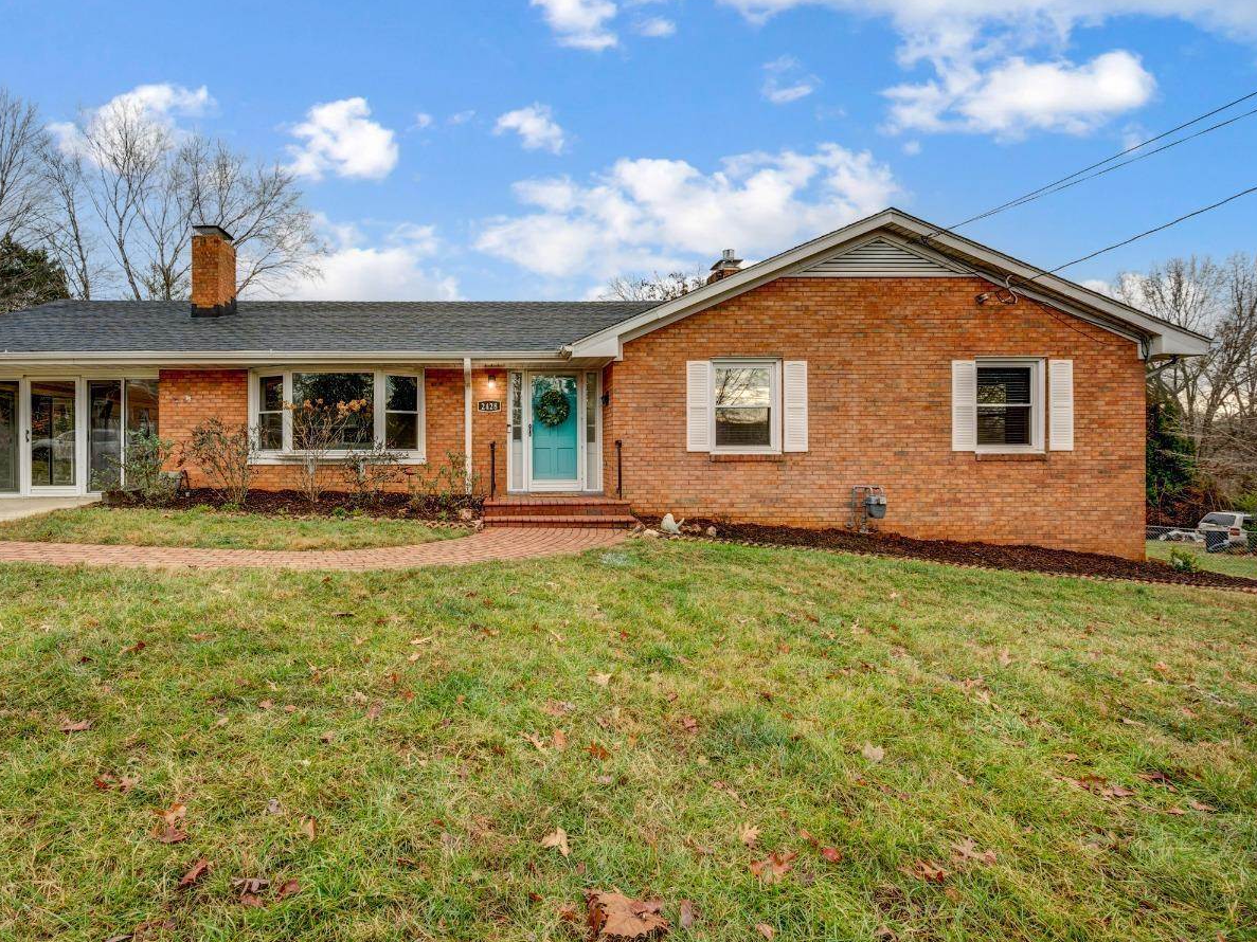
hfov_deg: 89.9
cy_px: 454
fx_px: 617
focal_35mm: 17
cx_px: 503
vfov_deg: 74.7
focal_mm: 14
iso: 200
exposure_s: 1/40
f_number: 8
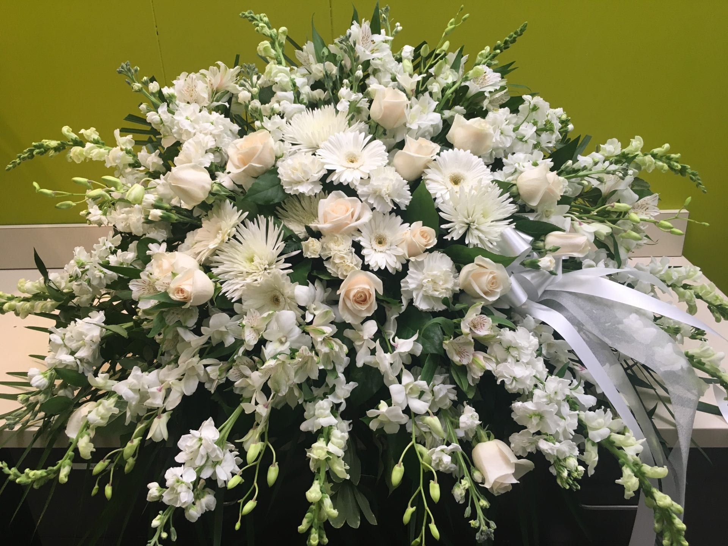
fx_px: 610
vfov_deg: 48.2
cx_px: 364
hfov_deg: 61.7
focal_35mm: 29
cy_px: 273
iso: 25
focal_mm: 4.15
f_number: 2.2
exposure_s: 1/30
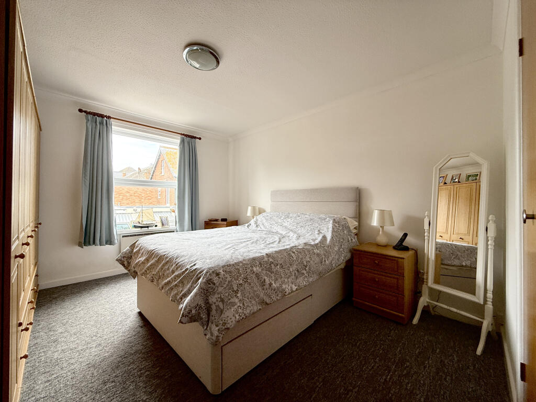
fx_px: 217
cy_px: 201
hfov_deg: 102.1
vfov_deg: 85.7
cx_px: 268
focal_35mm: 14
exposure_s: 1/99
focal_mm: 2.22
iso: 100
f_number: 2.2
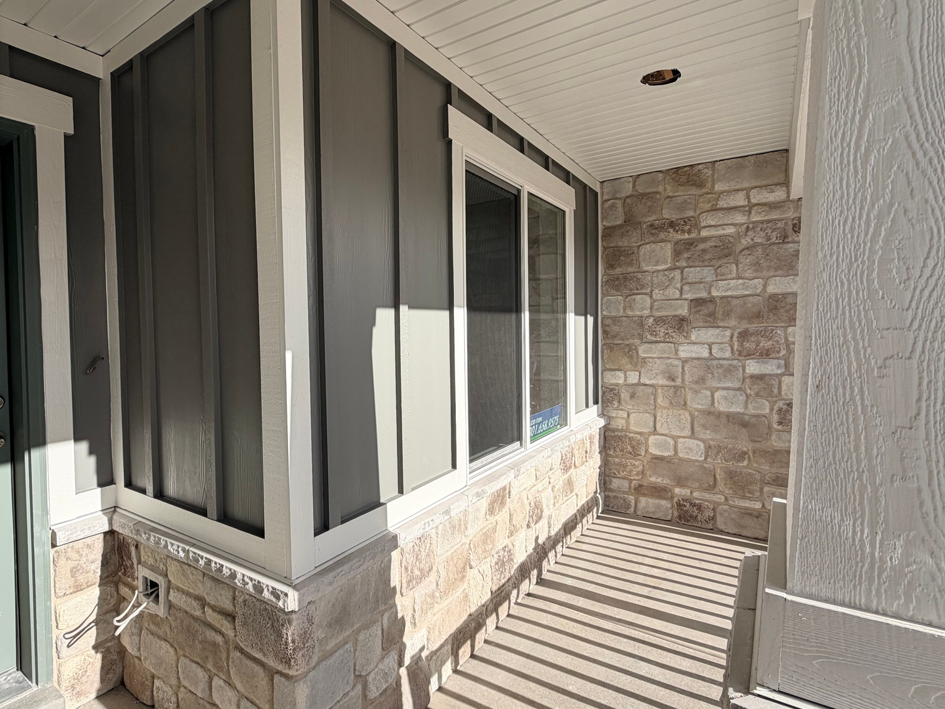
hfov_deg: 83.5
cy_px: 346
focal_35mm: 19
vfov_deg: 68.7
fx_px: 519
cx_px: 373
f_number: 2.2
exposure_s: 1/853
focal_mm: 2.22
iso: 25
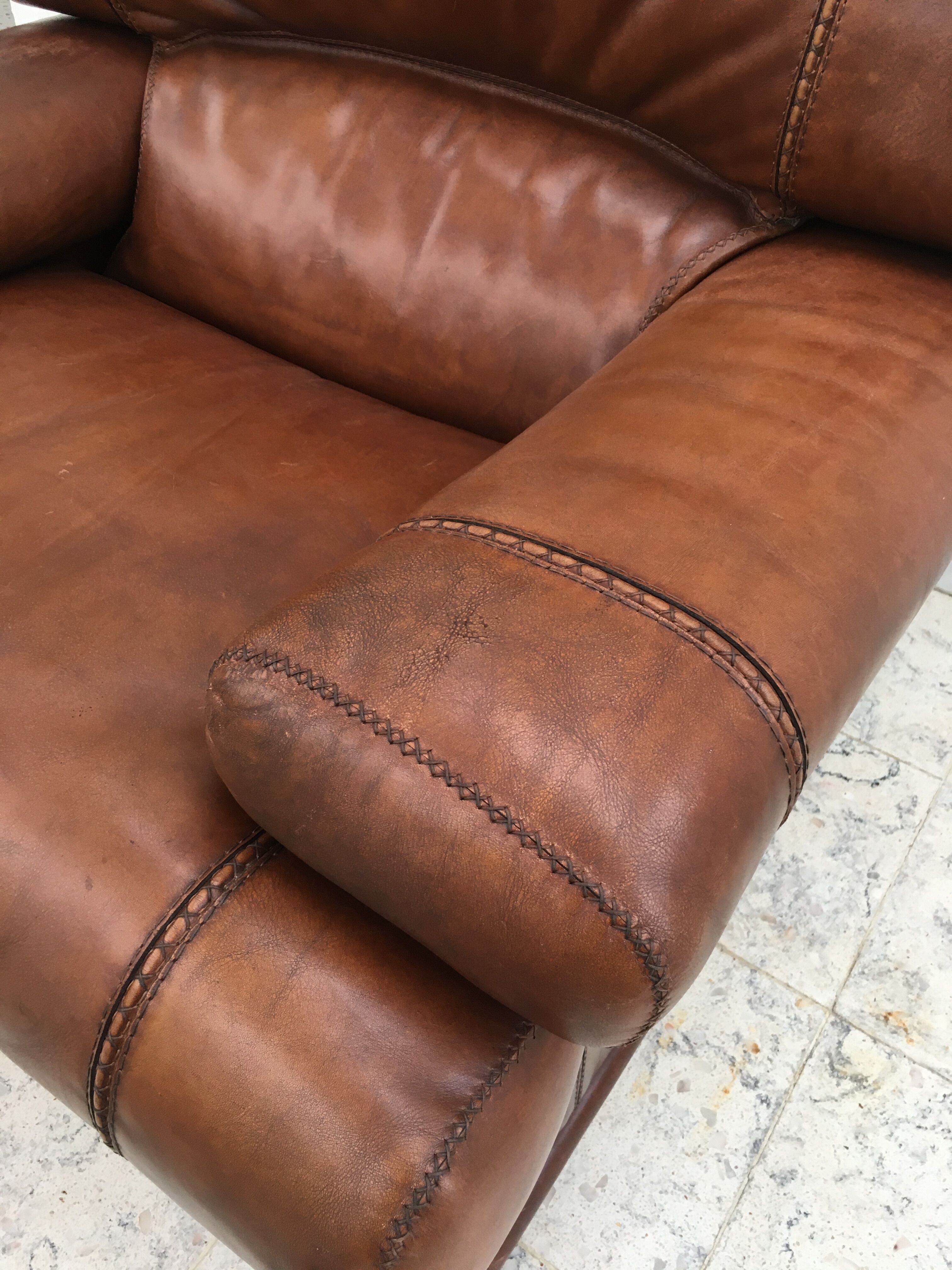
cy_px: 635
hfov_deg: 48.2
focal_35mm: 29
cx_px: 476
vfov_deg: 61.7
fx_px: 1063
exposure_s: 1/33
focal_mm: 4.15
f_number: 2.2
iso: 50
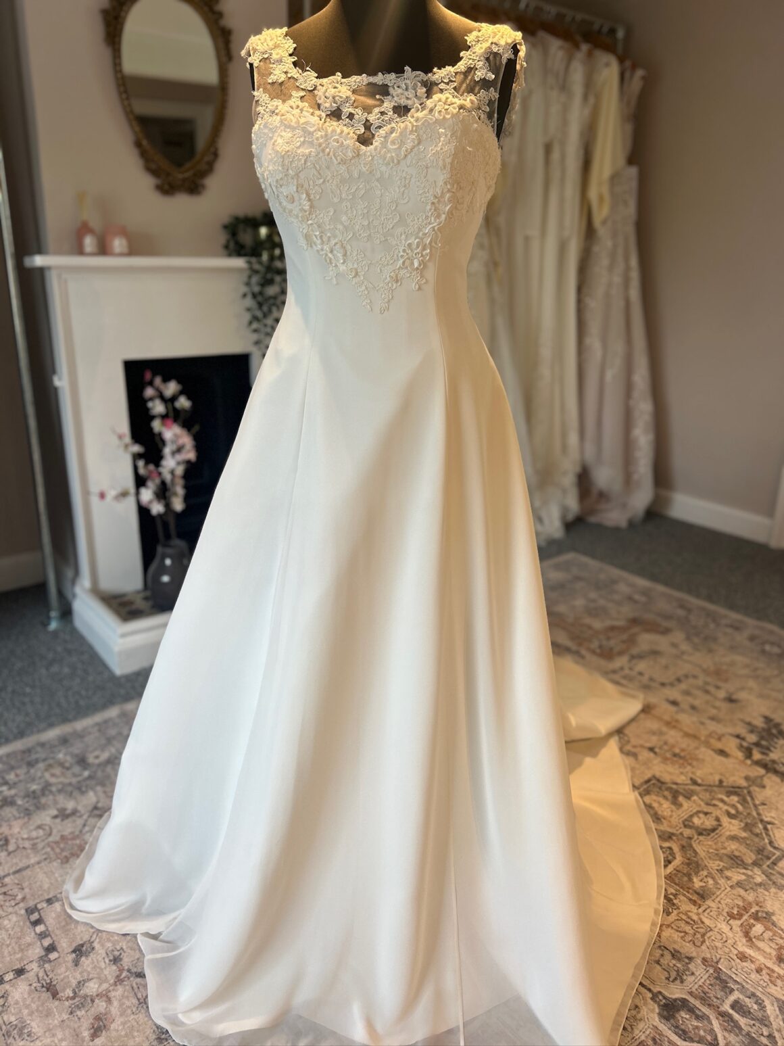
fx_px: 785
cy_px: 523
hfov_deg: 53.1
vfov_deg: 67.3
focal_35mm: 26
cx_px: 392
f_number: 1.5
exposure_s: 1/121
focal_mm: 5.7
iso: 64
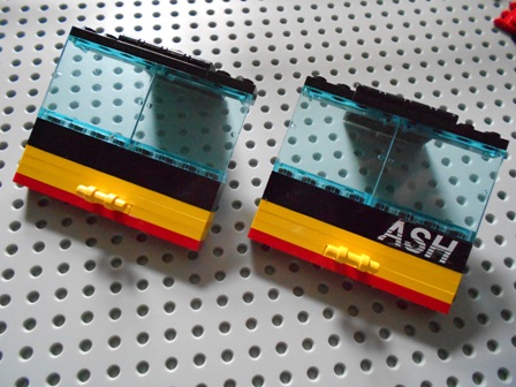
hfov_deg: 67.3
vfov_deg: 53.1
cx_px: 258
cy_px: 194
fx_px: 388
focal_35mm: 26
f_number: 3.2
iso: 800
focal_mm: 4.6
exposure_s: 1/60
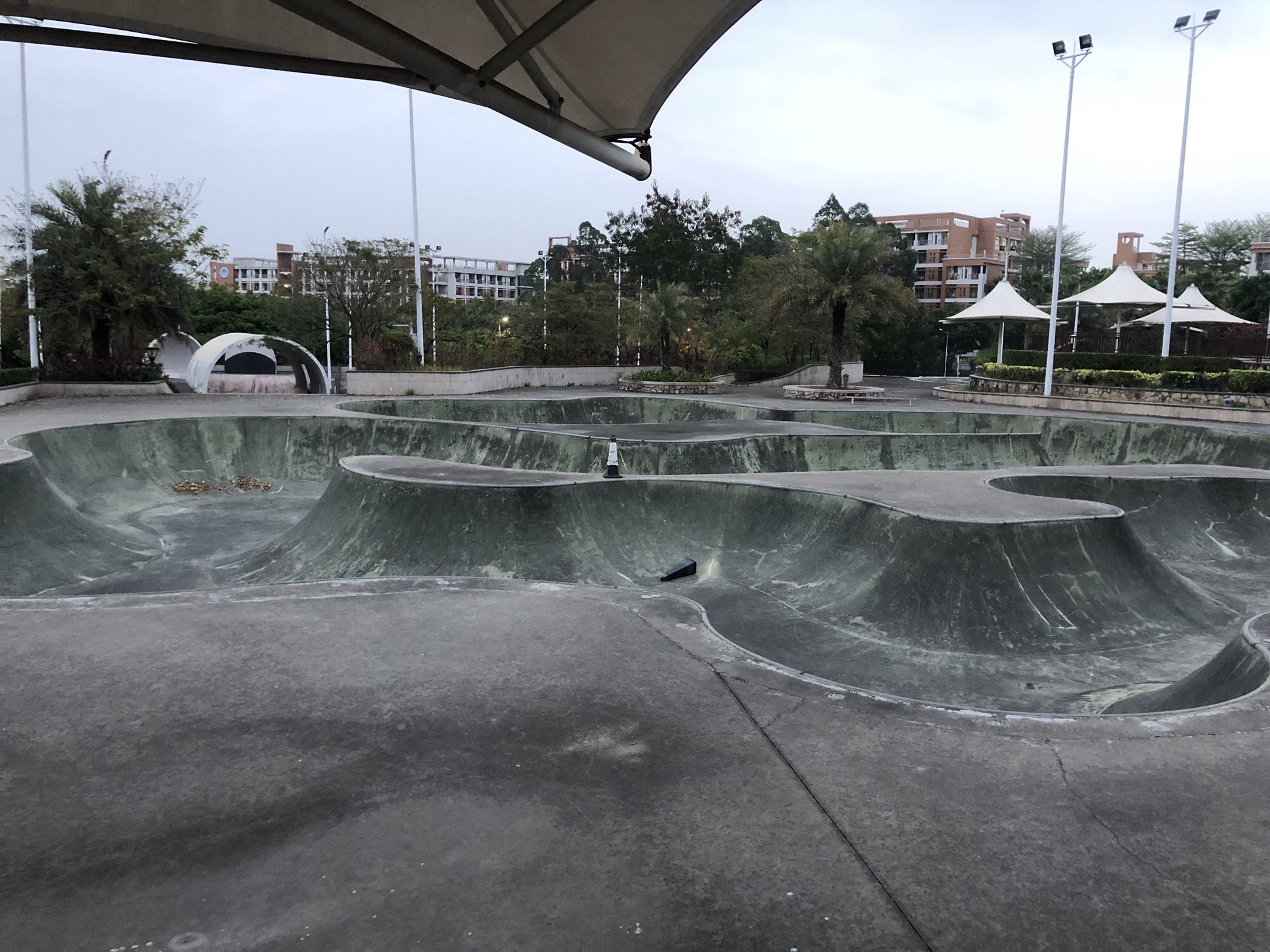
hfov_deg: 63.4
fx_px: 1027
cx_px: 635
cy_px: 476
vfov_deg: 49.7
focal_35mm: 28
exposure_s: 1/15
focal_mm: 4
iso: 100
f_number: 1.8
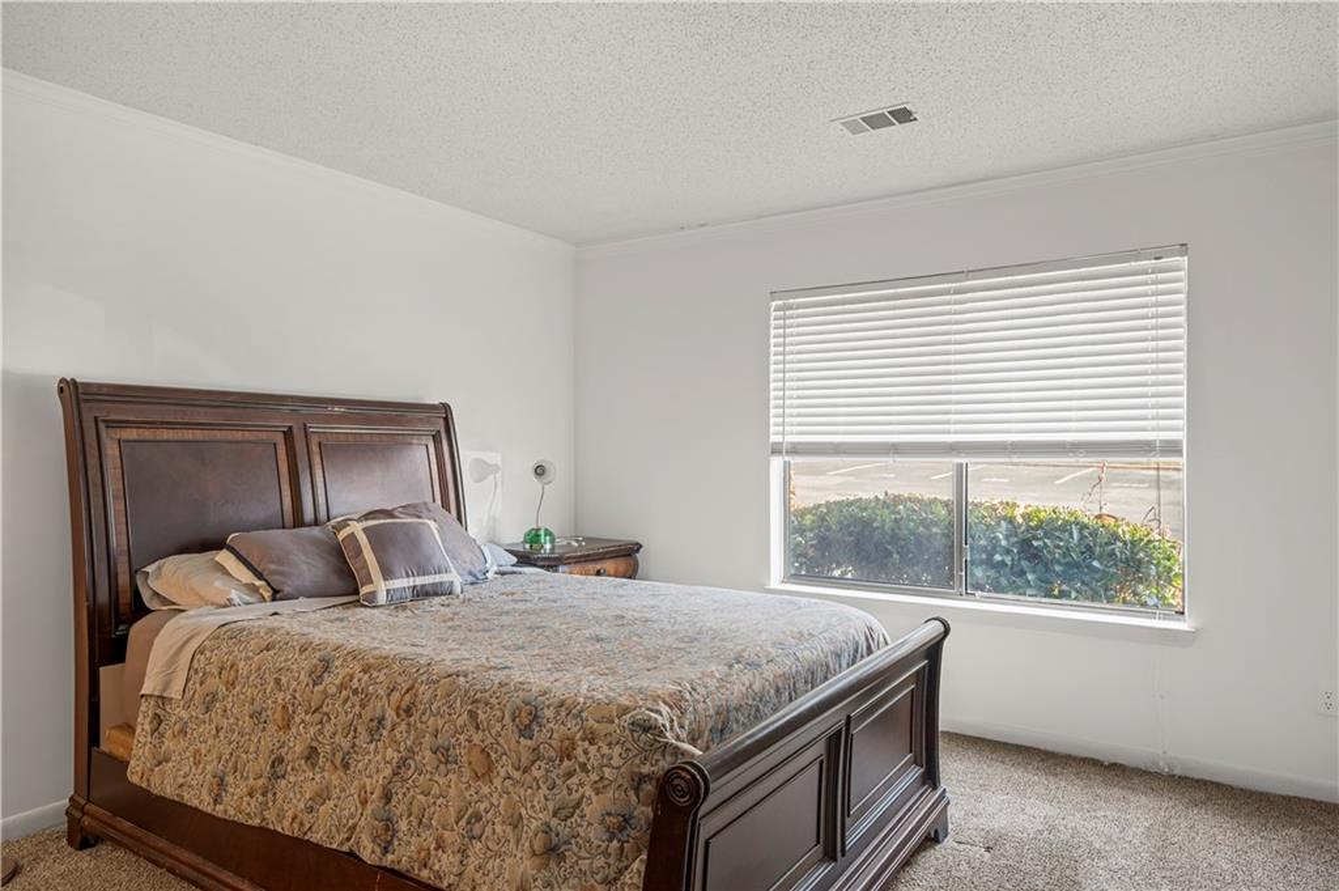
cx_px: 670
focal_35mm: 22
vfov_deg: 58.3
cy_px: 446
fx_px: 799
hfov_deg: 79.9
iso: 400
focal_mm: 21.5
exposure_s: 1.6
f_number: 8
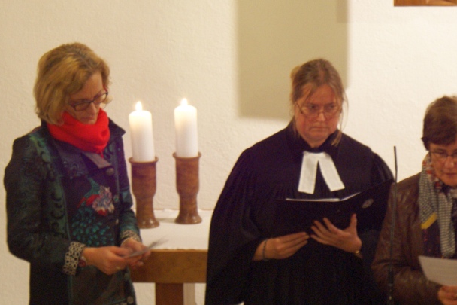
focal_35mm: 259
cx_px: 414
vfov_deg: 5.3
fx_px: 3287
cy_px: 303
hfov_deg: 7.9
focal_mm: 70
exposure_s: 1/3
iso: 400
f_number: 5.6
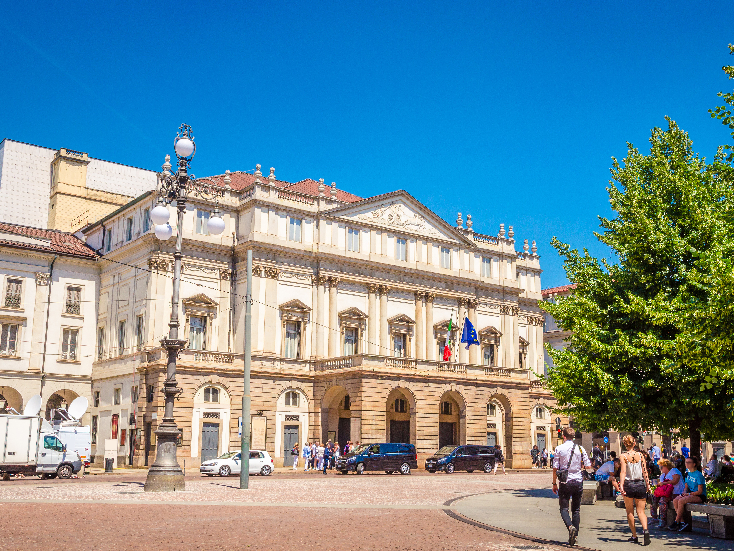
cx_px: 356
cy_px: 281
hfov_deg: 46.8
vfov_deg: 36.0
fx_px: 848
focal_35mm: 40
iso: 200
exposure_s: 1/400
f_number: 11
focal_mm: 24
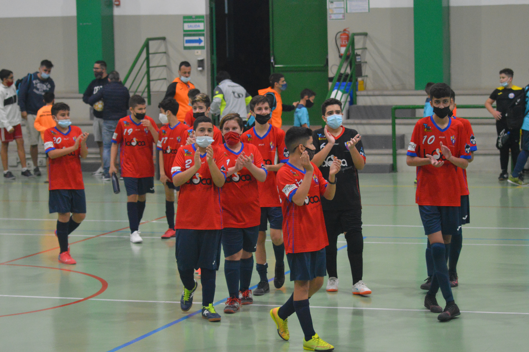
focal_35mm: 105
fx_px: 1542
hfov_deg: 19.5
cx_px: 264
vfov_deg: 13.0
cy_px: 176
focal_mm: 70
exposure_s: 1/320
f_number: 4
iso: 3200
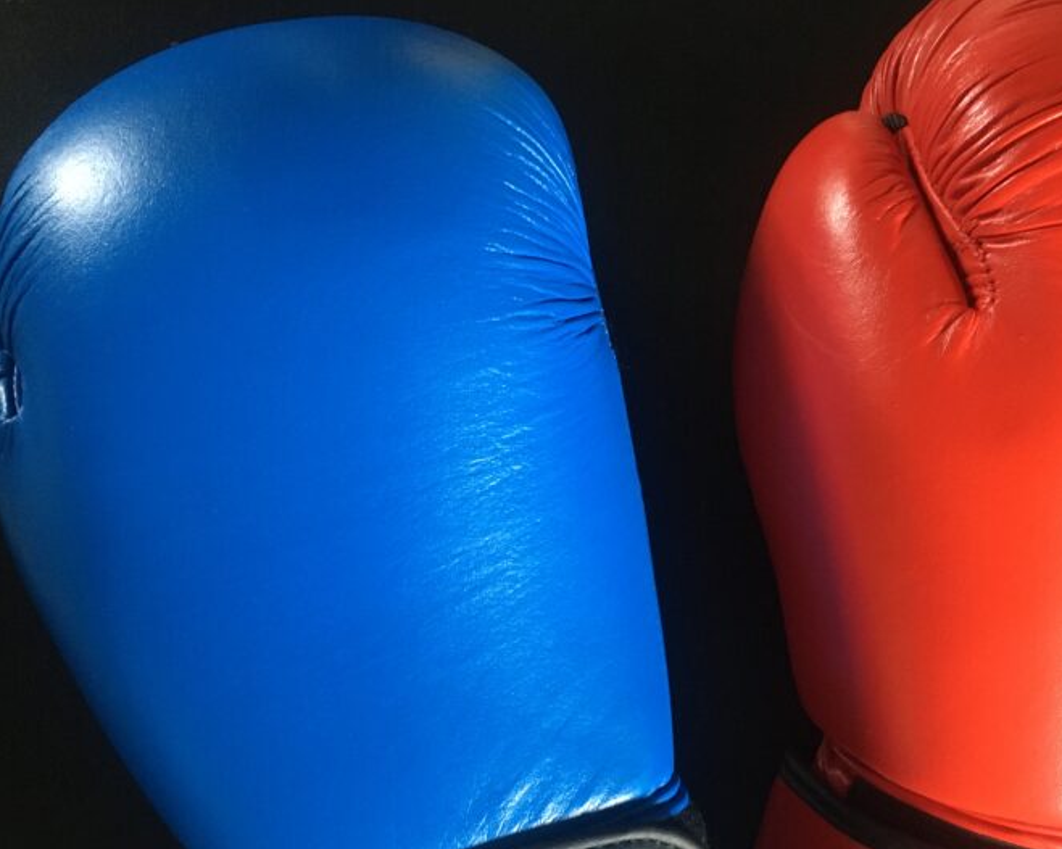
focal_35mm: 44
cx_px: 669
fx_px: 1383
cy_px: 591
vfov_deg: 33.7
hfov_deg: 41.7
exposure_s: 1/20
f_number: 2.2
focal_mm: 4.15
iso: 200
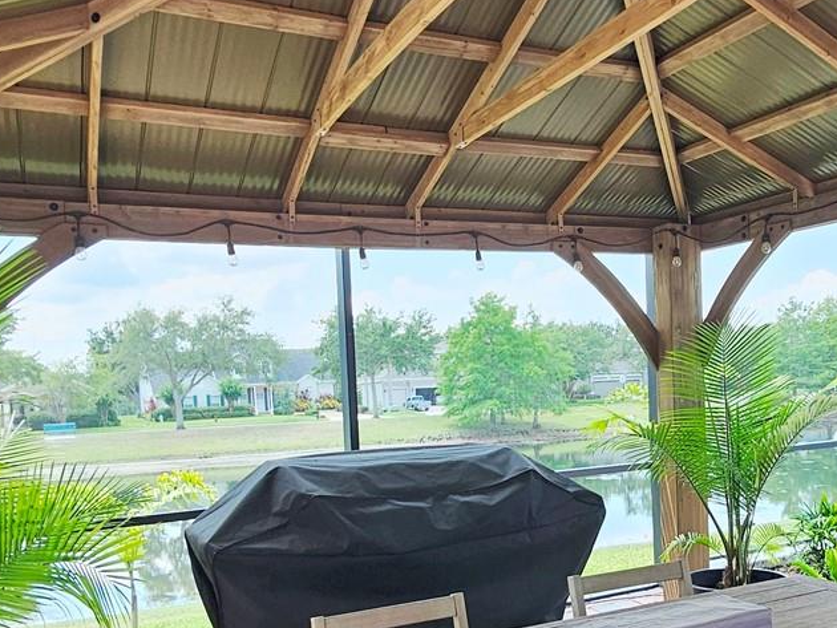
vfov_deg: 42.3
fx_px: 798
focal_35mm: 33
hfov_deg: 54.8
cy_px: 428
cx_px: 512
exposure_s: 1/175
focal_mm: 2.2
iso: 50
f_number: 2.2
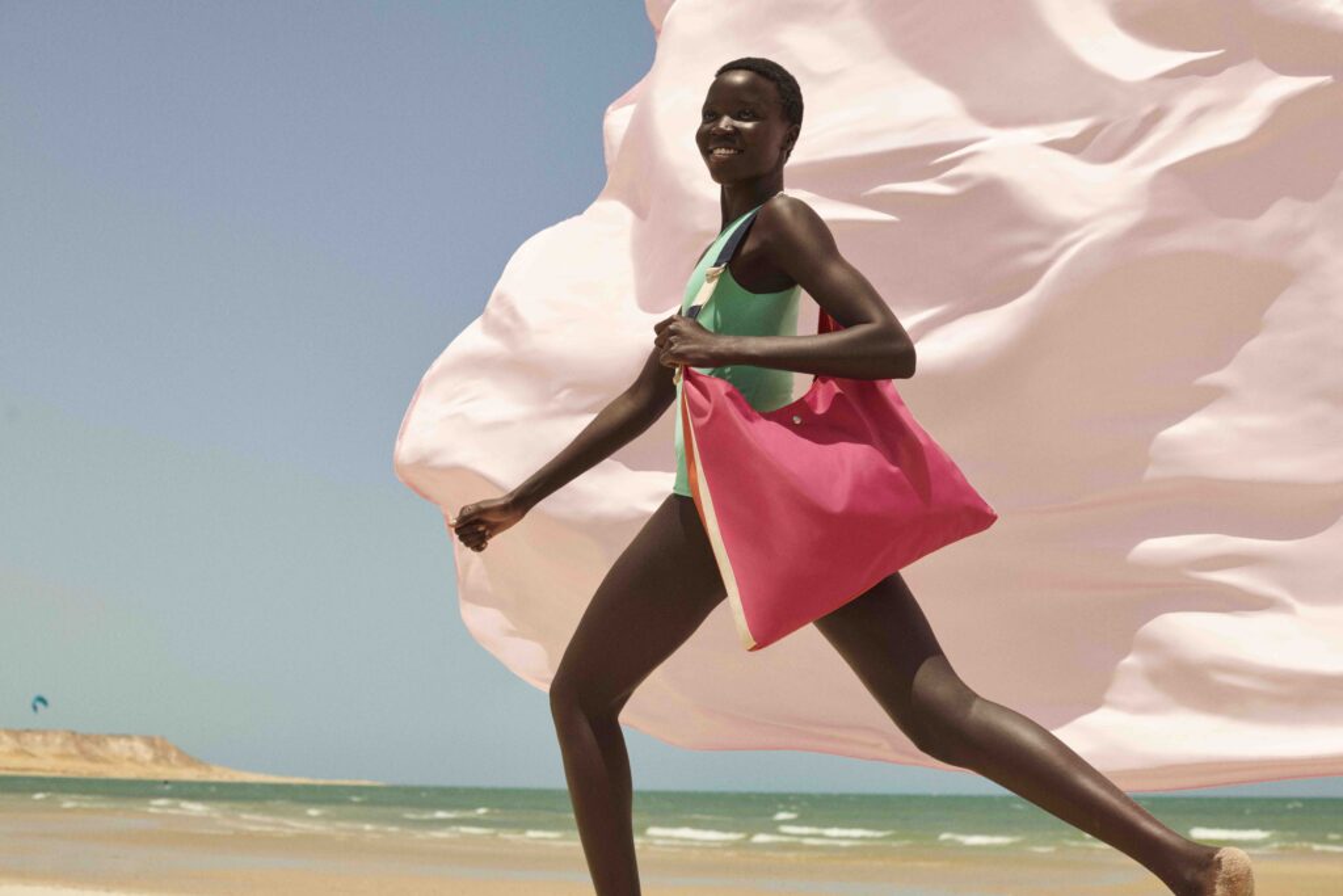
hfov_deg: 39.6
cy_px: 448
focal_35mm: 50
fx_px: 1865
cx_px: 672
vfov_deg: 27.0
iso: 160
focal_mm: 50
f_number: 5.6
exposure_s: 1/1250
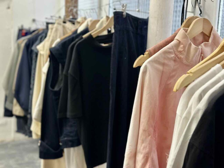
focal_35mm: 48
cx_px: 112
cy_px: 84
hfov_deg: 39.7
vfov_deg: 30.3
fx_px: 311
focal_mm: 6.86
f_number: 1.78
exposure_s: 1/58
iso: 125
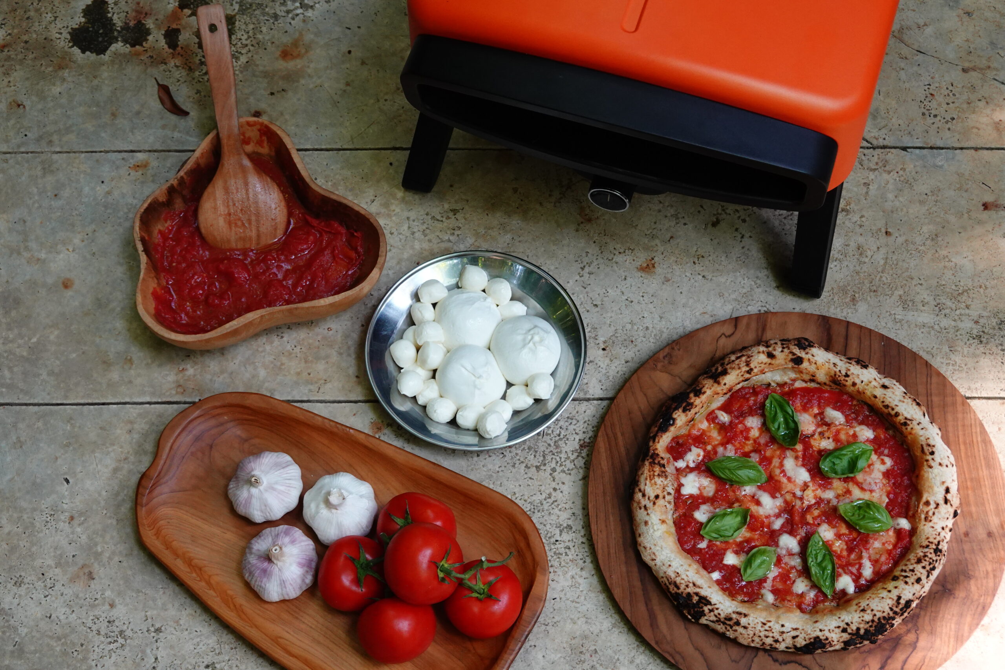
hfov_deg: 31.0
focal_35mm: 65
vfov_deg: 20.9
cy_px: 335
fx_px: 1815
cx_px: 502
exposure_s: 1/80
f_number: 4
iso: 800
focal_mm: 23.86
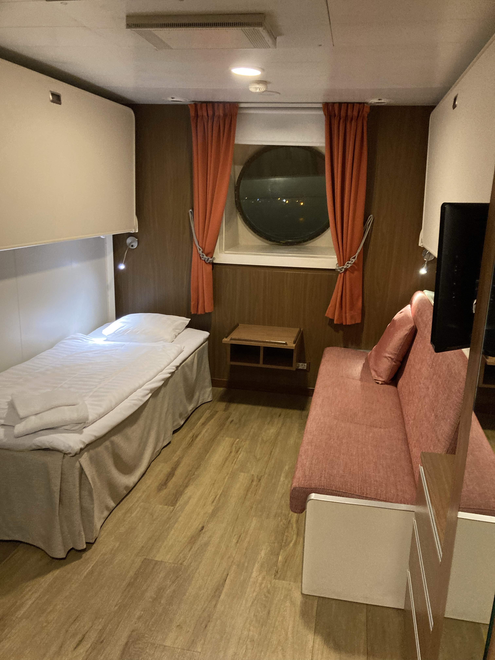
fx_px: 534
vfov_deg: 63.4
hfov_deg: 49.7
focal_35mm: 28
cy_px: 330
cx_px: 248
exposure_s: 1/25
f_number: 1.8
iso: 400
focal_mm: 3.99
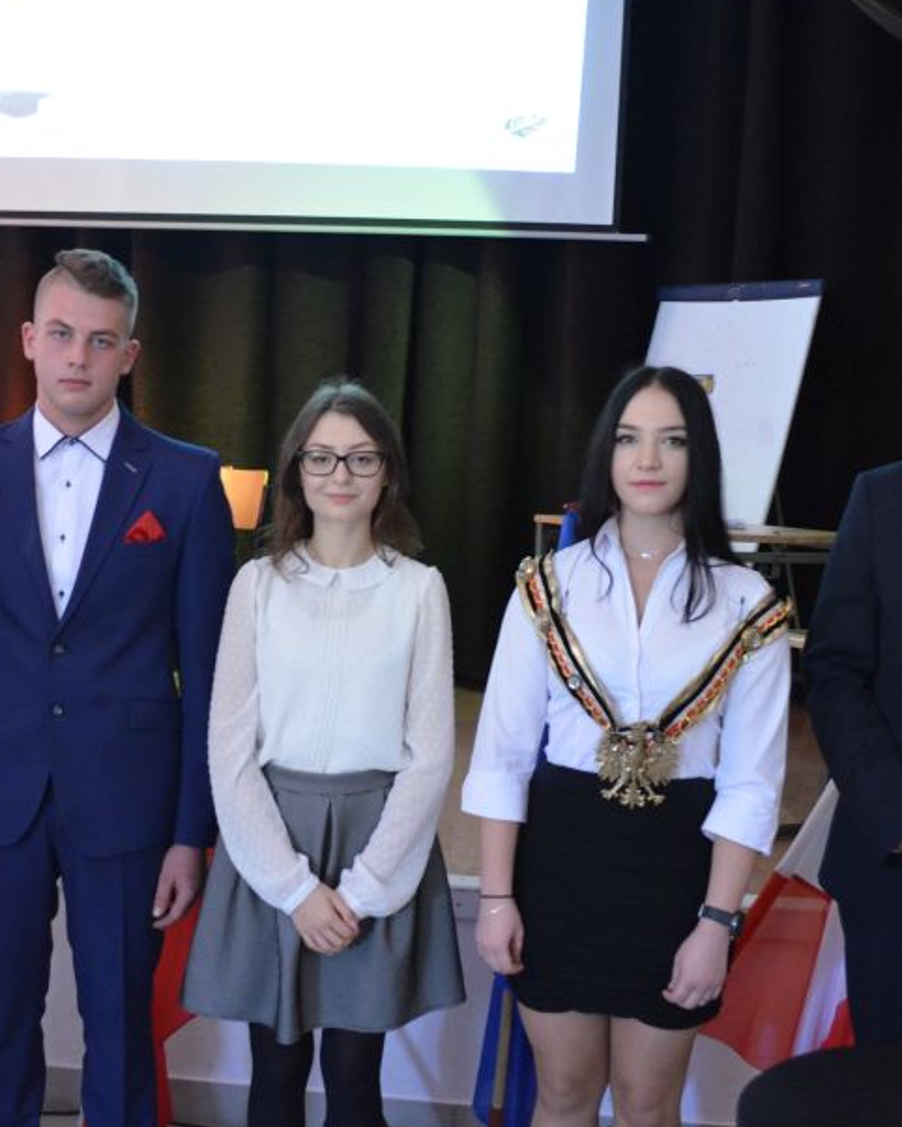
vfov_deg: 43.8
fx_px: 1401
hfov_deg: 35.4
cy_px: 599
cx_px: 316
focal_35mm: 42
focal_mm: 18
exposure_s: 1/30
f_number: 3.5
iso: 3200
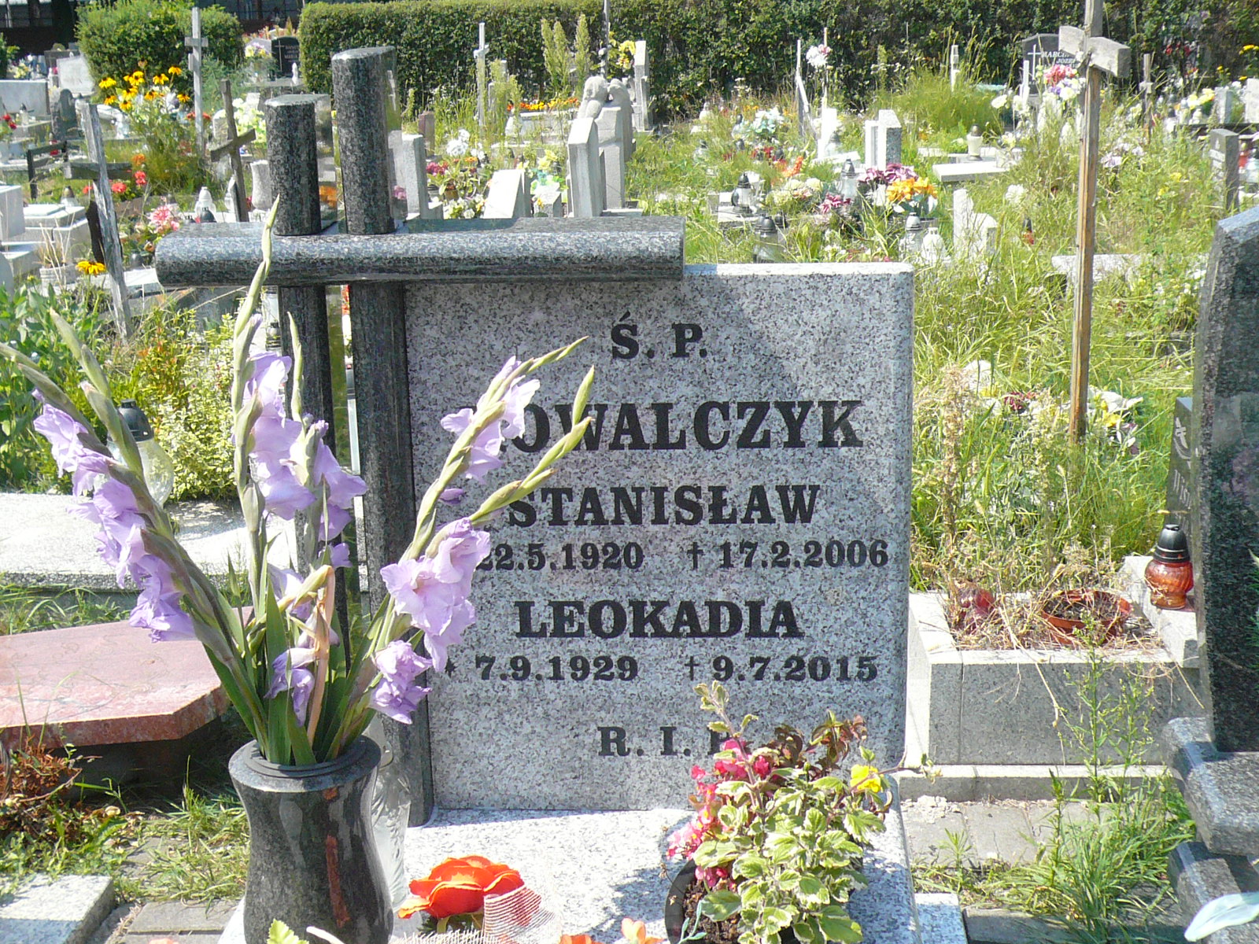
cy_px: 472
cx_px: 630
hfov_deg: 39.7
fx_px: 1746
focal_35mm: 48
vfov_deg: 30.3
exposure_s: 1/800
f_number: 2.9
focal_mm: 5.2
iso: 100
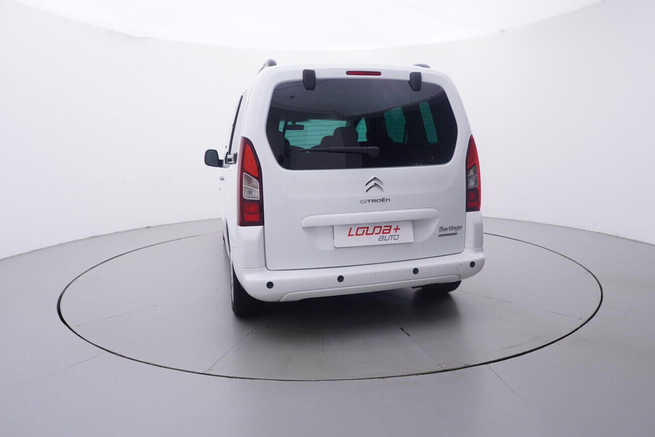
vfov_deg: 52.1
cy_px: 202
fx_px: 447
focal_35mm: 25
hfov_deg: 72.5
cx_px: 330
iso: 200
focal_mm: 15
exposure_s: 1/80
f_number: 5
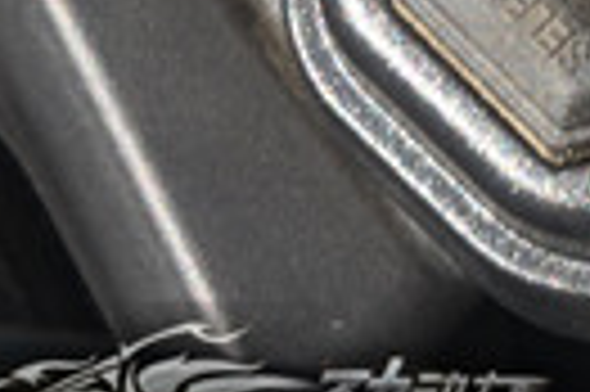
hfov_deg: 6.9
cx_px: 1536
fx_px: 4594
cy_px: -550
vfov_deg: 4.8
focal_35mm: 281
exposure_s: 1/10
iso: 100
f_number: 16
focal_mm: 35
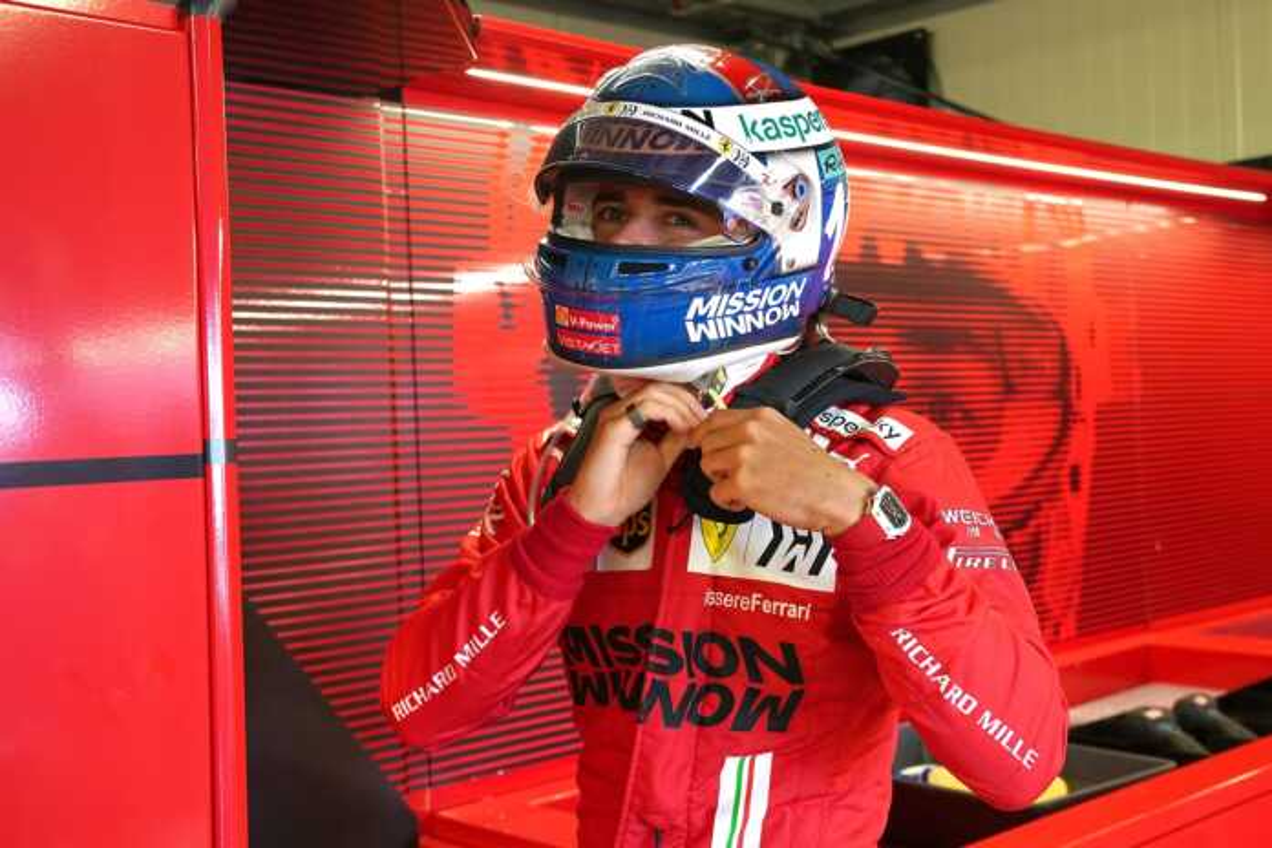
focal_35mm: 38
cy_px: 424
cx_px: 636
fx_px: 1343
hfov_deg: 50.7
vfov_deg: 35.1
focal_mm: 38
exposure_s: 1/125
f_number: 4.5
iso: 1000
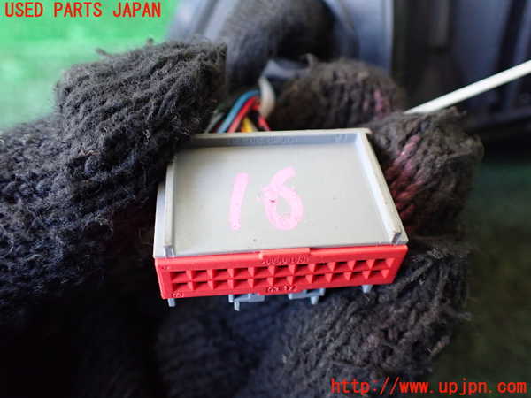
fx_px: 460
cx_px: 266
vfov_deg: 46.8
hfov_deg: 60.0
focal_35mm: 30
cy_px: 199
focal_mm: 5.4
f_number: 2.3
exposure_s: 1/100
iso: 800
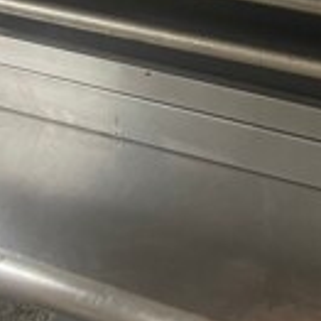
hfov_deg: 15.5
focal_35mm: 107
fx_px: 1123
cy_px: -154
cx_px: 412
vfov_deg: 15.1
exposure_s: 1/60
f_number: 1.6
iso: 320
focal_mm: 5.1
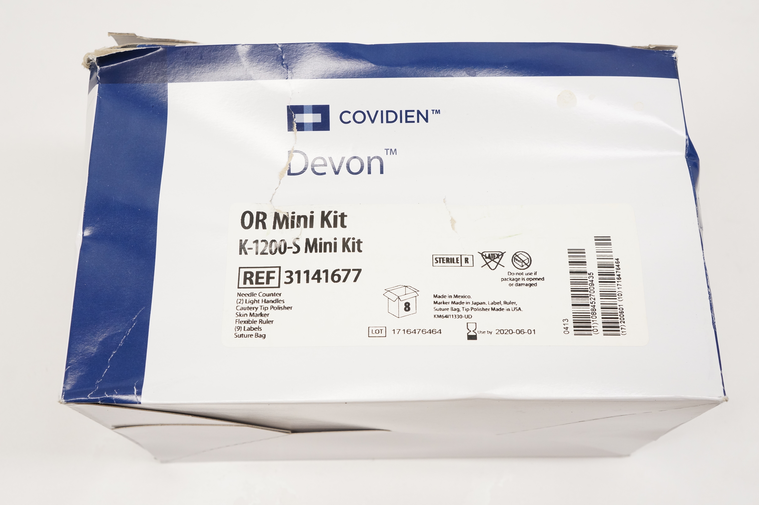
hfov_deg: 46.4
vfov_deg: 31.8
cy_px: 252
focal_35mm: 42
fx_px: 885
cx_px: 380
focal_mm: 28
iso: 800
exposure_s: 1/100
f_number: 7.1
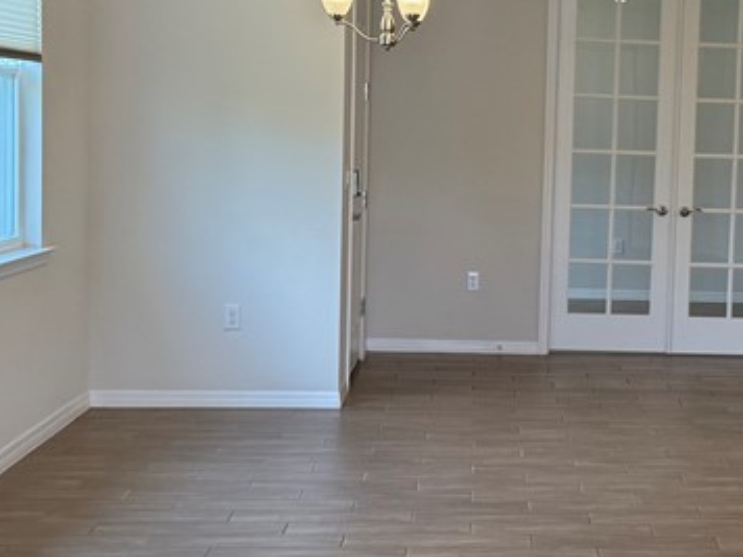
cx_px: 589
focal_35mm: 69
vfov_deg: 21.3
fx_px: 1481
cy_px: 223
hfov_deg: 27.6
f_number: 1.78
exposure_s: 1/224
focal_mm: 6.76
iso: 200
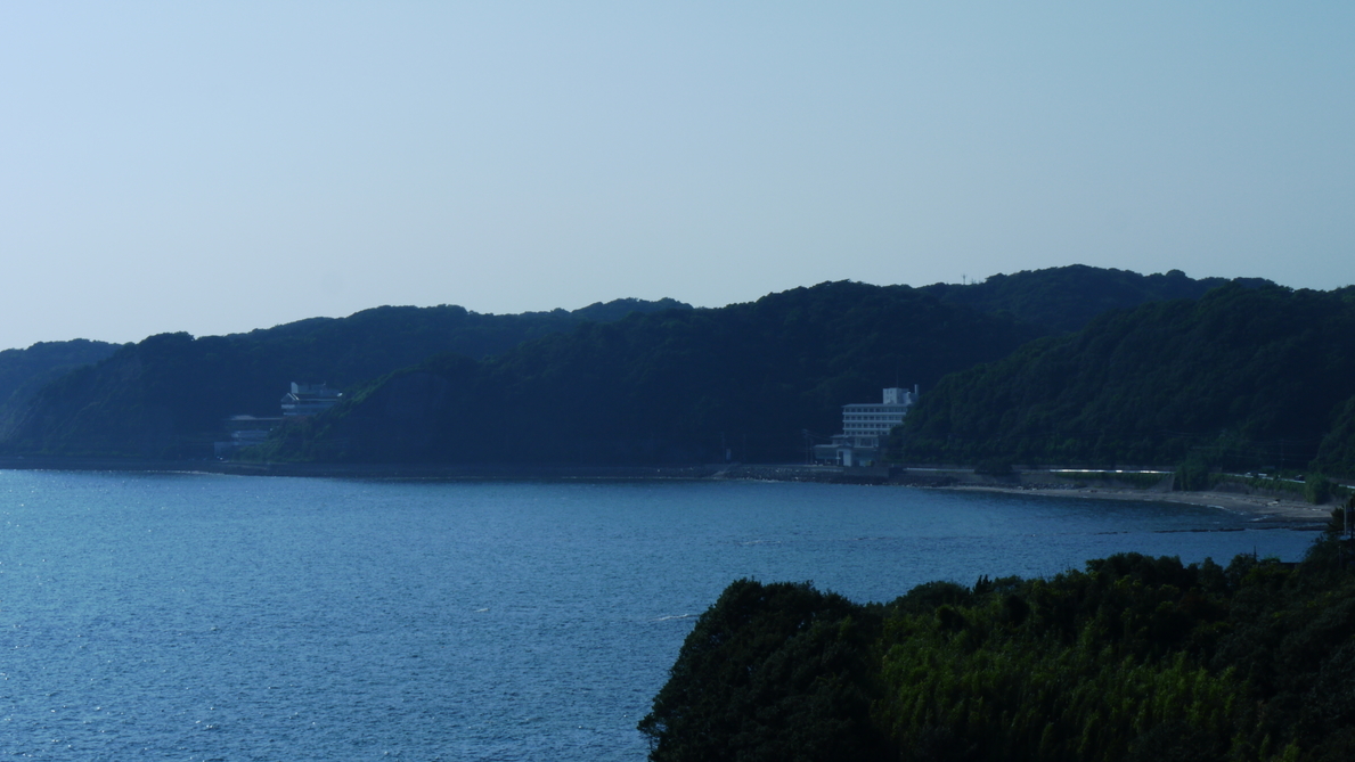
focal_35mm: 77
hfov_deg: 27.5
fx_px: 2767
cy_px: 318
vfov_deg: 15.7
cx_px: 674
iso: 100
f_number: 18
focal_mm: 35
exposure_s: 1/250
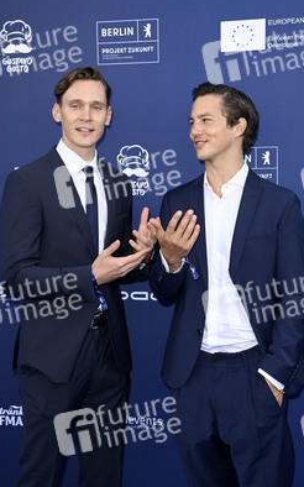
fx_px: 796
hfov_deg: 21.6
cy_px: 241
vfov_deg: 34.0
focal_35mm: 60
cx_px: 153
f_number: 5.6
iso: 400
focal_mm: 58
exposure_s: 1/250
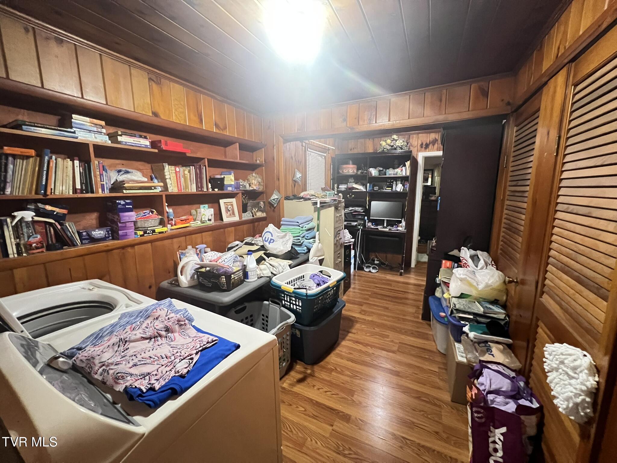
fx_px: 232
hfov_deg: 106.2
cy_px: 232
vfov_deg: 89.9
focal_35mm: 13
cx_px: 308
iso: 1000
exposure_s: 1/40
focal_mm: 1.57
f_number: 1.8
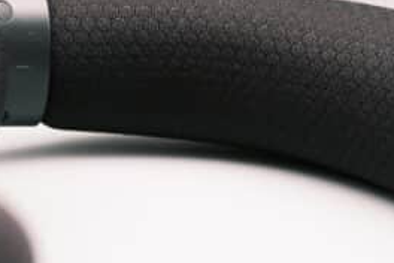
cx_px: 116
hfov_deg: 18.3
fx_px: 1215
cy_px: 140
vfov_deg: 12.3
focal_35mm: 111
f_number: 8
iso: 3200
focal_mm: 50
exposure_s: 1/125
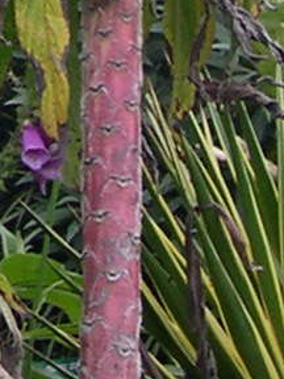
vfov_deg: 6.2
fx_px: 3282
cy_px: -599
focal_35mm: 300
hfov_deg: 4.9
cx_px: -342
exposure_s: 1/421
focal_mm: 8
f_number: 2.8
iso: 100
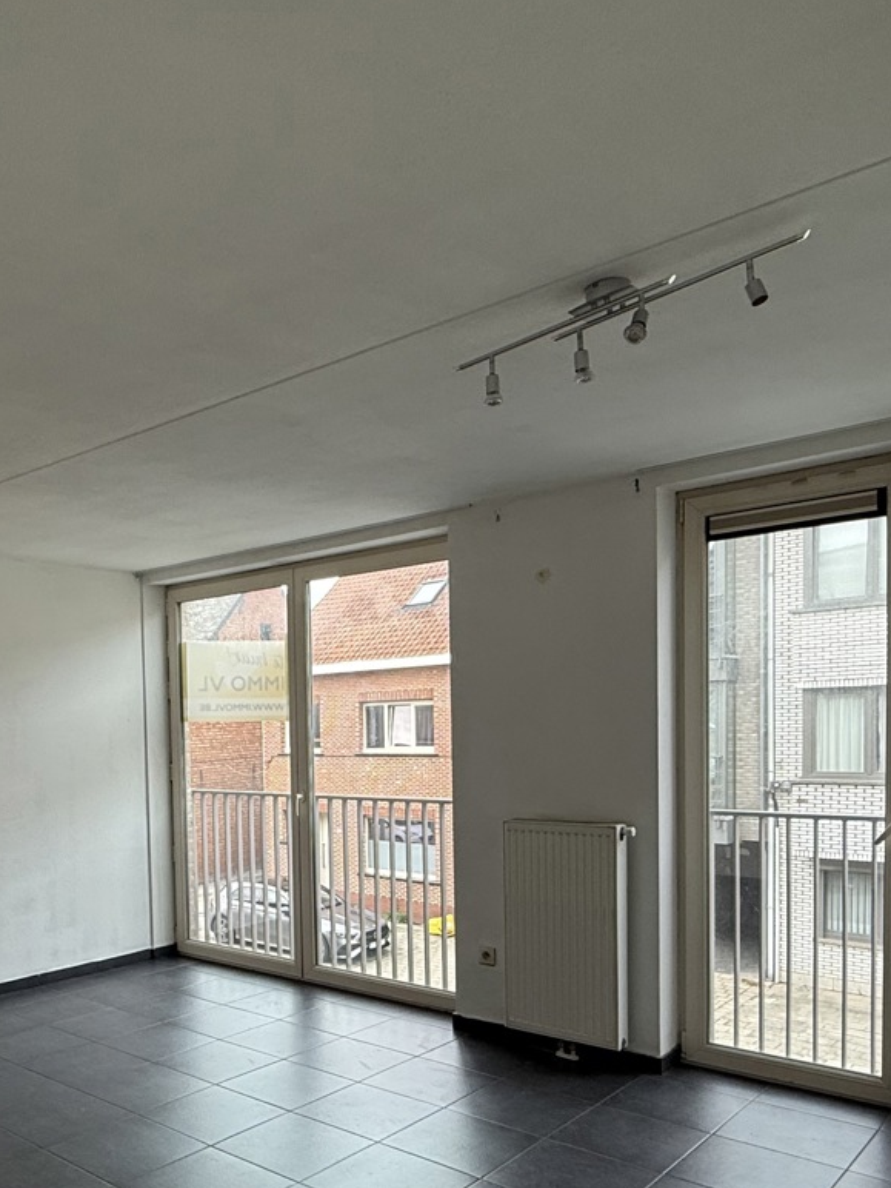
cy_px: 779
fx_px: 995
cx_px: 255
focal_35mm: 29
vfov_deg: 60.4
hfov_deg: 47.0
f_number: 2.2
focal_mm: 2.22
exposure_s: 1/100
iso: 100
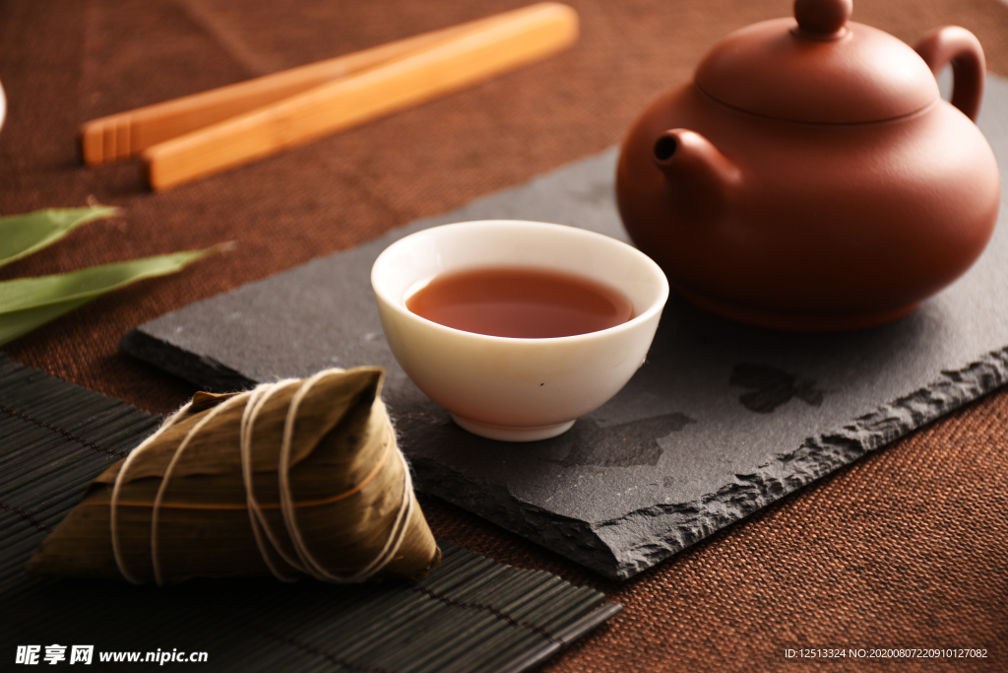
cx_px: 504
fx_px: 2940
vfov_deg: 13.0
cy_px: 336
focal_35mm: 105
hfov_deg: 19.5
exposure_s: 1/80
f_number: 5
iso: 100
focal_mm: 70
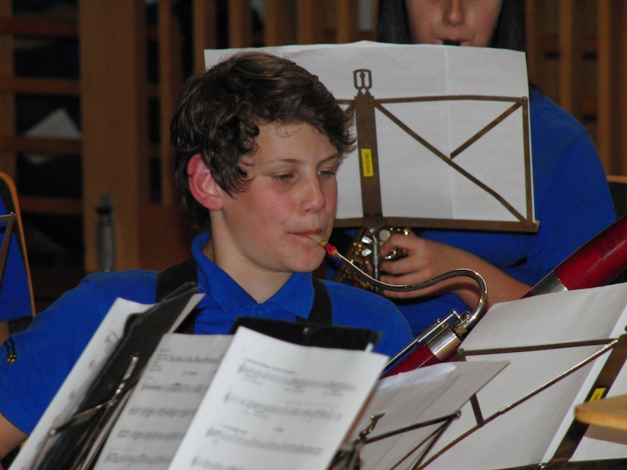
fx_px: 6593
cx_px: 314
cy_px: 235
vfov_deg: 4.1
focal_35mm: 364
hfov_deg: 5.4
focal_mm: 73.4
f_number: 4.1
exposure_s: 1/60
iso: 400
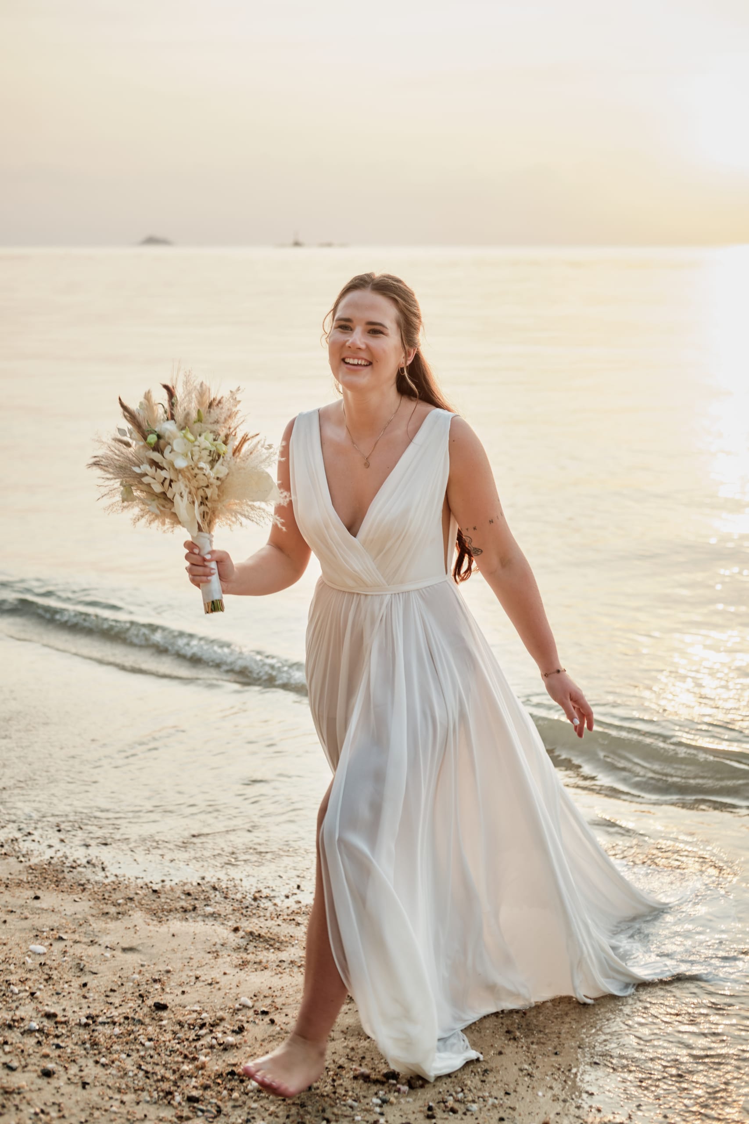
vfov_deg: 37.5
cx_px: 374
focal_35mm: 53
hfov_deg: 25.5
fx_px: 1654
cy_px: 562
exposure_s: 1/250
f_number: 2.8
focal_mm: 35
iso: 80
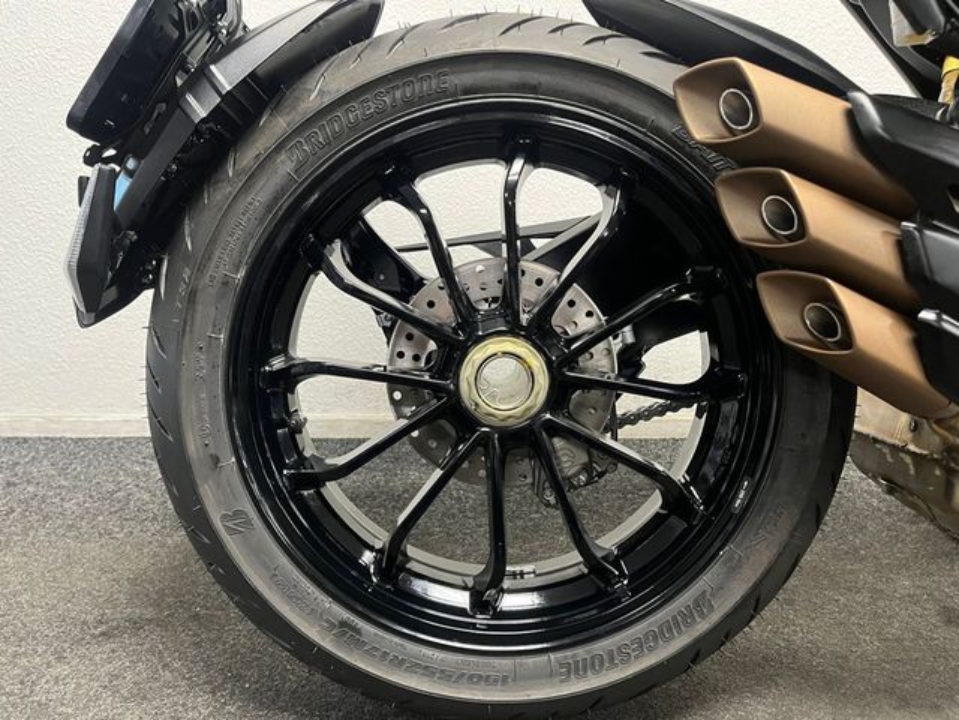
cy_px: 360
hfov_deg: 67.3
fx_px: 720
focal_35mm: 26
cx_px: 480
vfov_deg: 53.1
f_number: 1.6
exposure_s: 1/50
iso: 500
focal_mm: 5.1
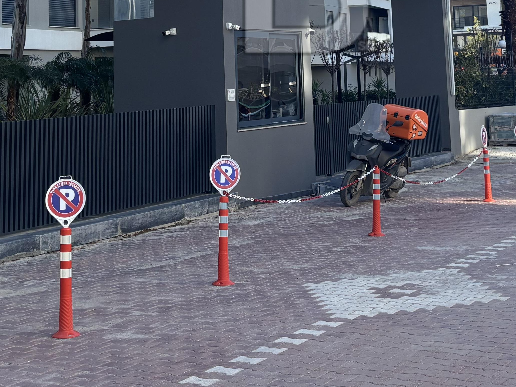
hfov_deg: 27.0
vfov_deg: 19.4
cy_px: -67
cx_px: 274
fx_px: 1073
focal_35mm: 72
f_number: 1.6
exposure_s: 1/1328
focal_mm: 5.96
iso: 50
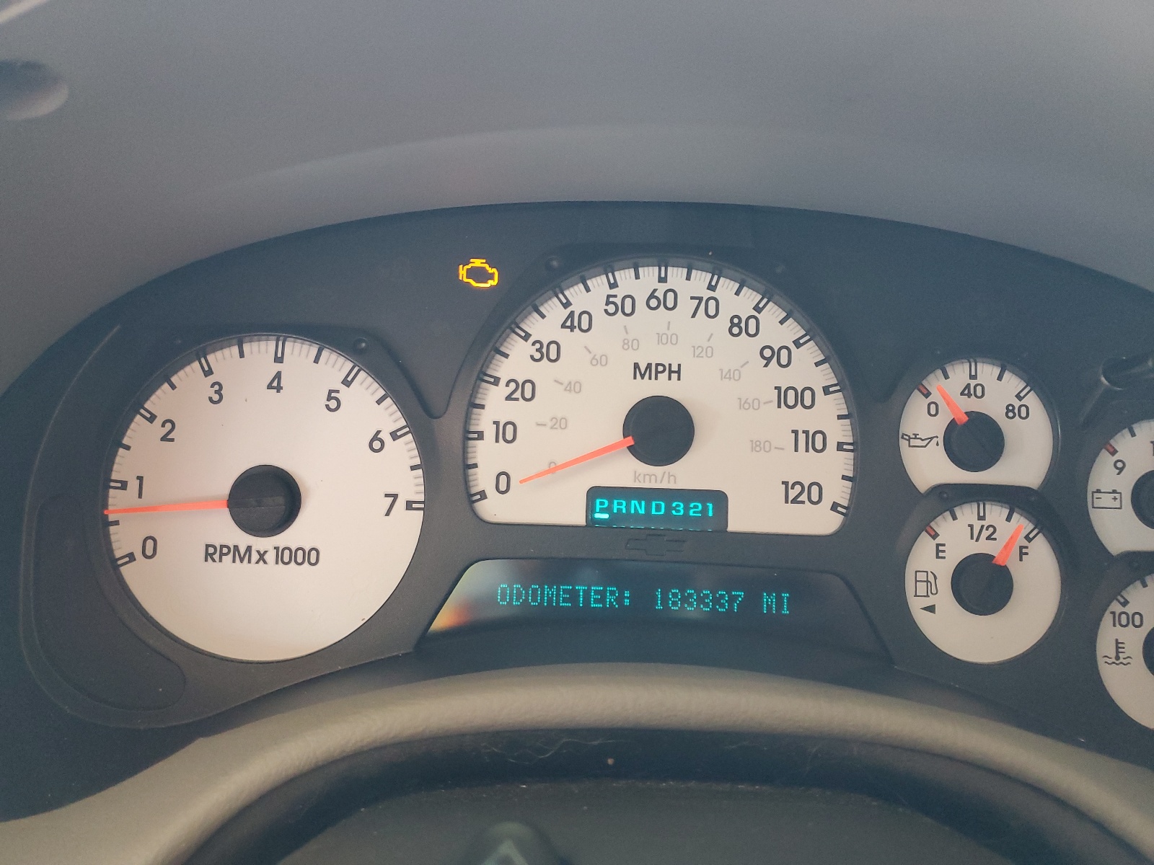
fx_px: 867
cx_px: 577
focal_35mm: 26
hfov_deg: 67.3
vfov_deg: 53.1
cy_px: 432
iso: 270
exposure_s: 1/60.2
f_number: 1.5
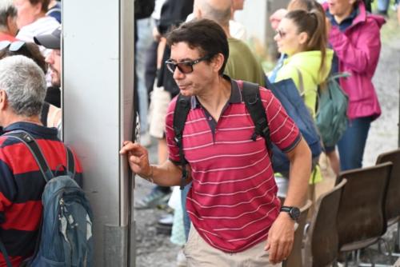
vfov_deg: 6.9
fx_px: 2223
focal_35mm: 200
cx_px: 200
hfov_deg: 10.3
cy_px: 134
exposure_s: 1/250
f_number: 6.3
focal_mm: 200
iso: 1100
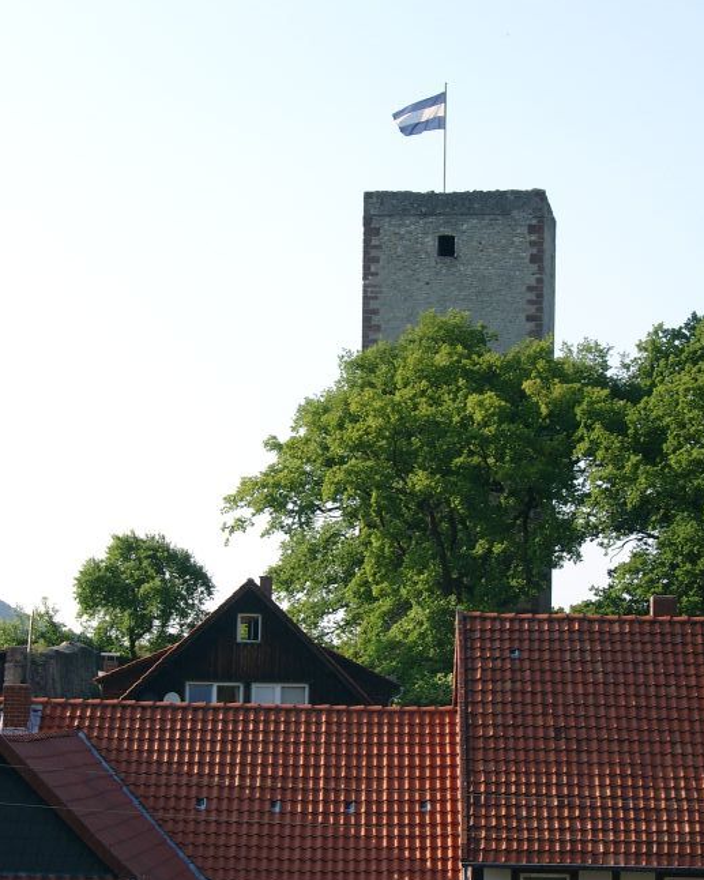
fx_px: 2708
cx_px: 407
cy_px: 493
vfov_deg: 18.4
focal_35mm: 104
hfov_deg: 14.8
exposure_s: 1/299
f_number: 4
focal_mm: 17.86
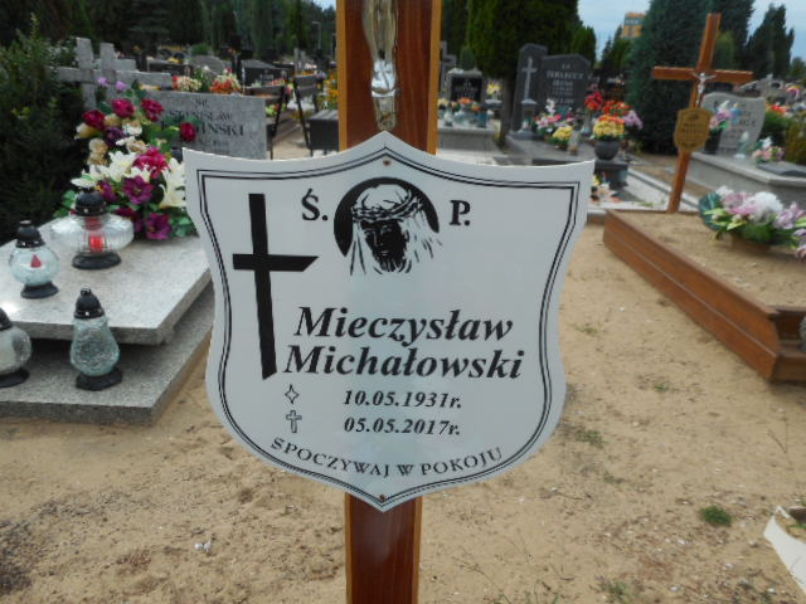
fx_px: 582
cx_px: 403
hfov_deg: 69.4
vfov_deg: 54.9
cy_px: 302
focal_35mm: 25
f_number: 3.7
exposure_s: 1/320
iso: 80
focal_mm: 4.5
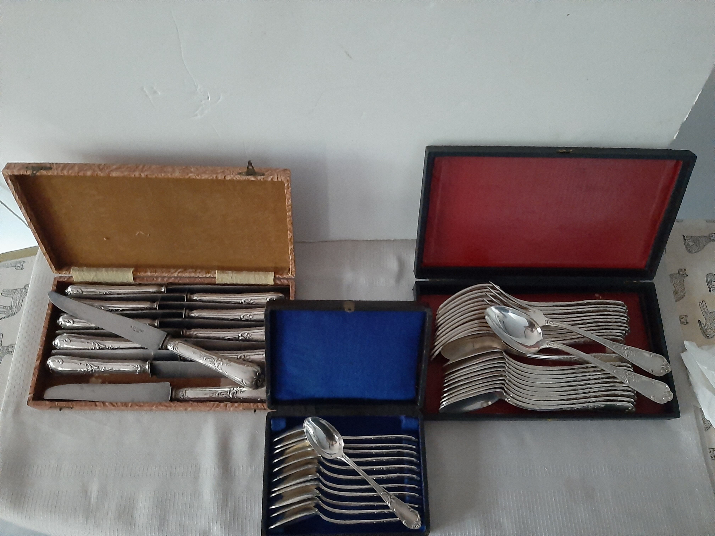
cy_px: 268
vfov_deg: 53.1
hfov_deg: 67.3
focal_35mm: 26
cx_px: 358
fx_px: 537
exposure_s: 1/17
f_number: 1.7
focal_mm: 3.93
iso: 1000
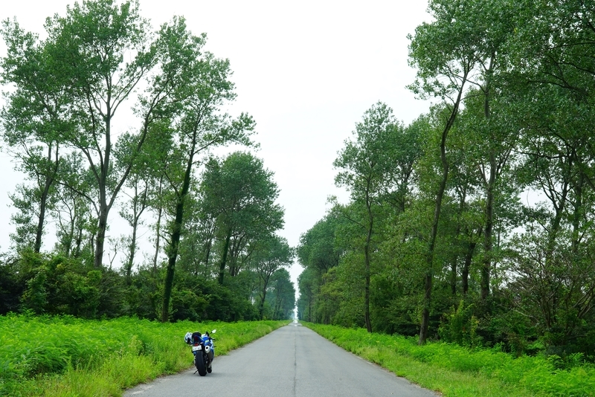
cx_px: 298
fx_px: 761
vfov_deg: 29.3
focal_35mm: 46
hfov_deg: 42.7
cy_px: 198
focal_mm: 46
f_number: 22
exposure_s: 1/20
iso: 100
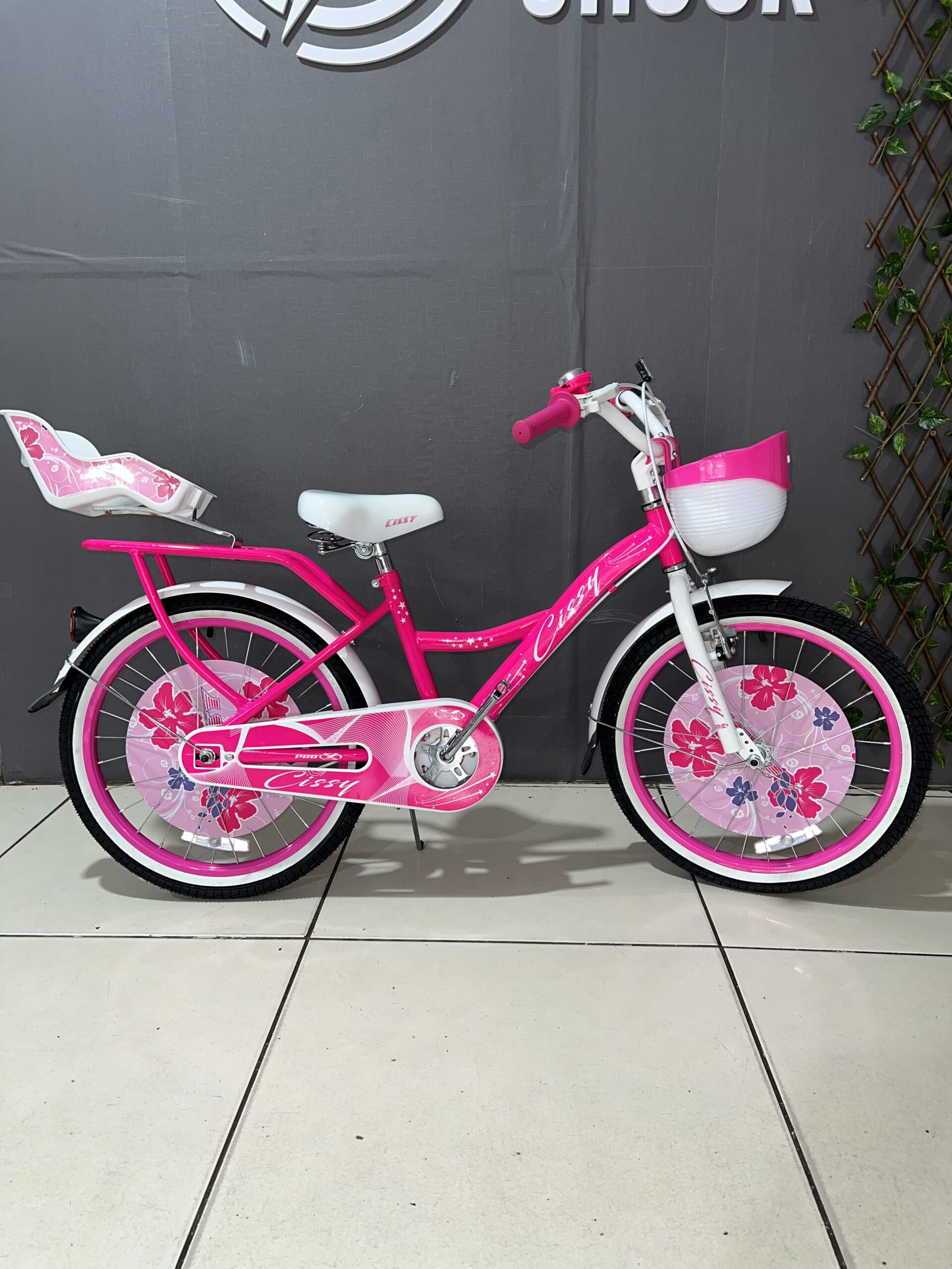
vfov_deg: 67.3
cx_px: 476
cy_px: 634
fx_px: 953
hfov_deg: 53.1
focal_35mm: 26
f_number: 1.5
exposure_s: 1/30
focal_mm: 5.7
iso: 32
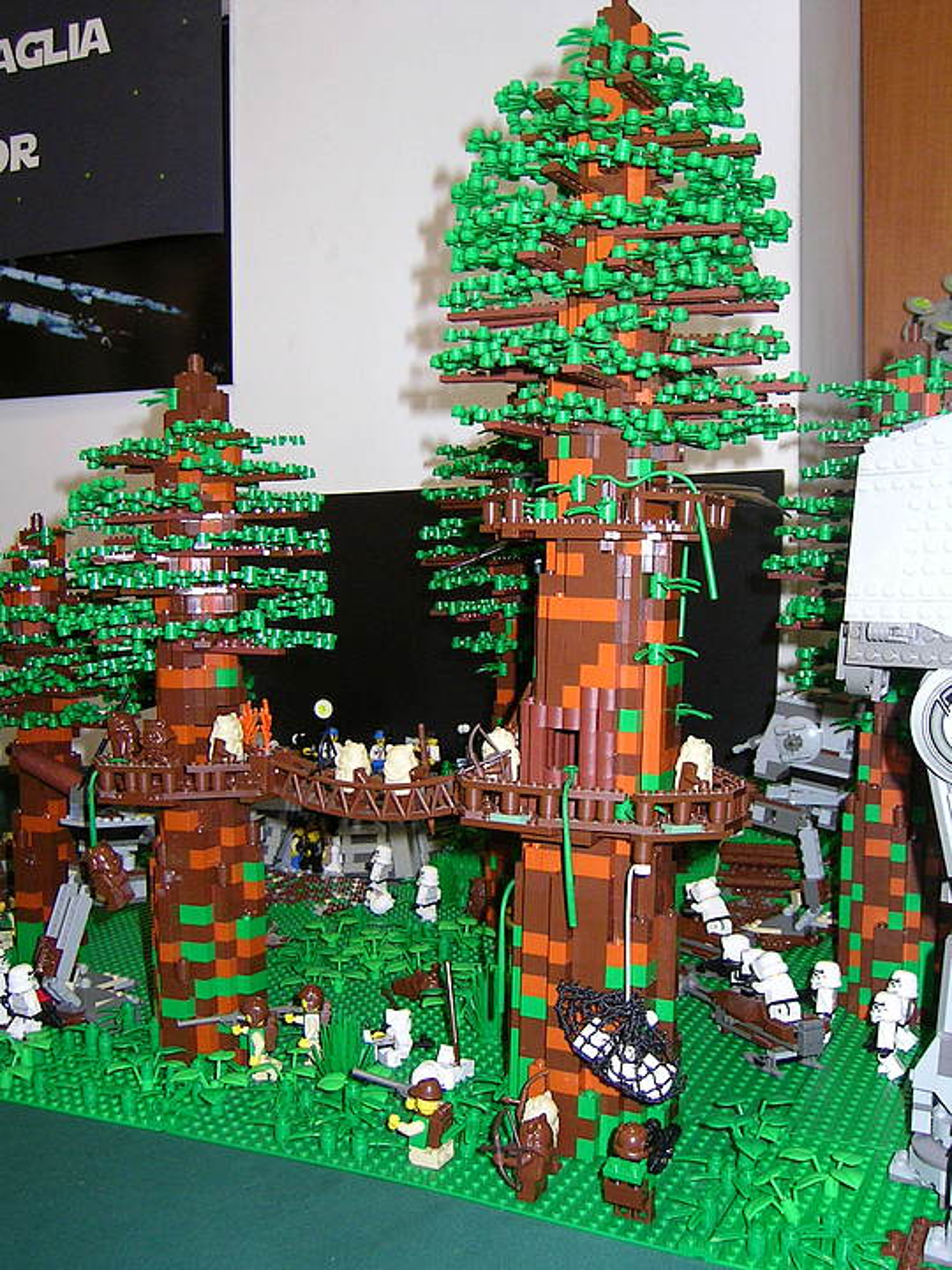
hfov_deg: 38.7
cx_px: 476
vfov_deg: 50.1
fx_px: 1357
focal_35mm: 37
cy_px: 635
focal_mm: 5.8
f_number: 2.9
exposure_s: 1/31.1
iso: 100
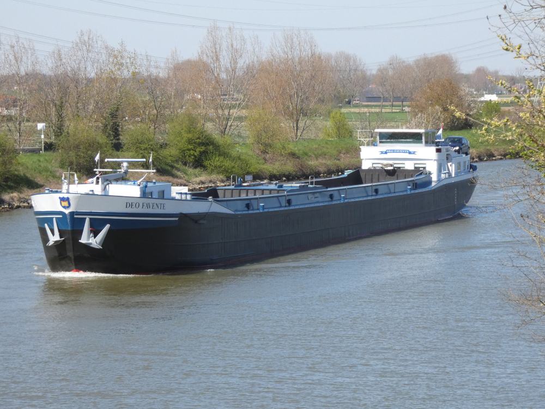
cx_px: 272
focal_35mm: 169
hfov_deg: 11.7
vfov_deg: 8.8
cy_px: 204
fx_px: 2661
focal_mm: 30.2
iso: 250
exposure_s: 1/800
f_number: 5.5
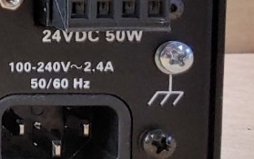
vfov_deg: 9.2
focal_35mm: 142
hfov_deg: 11.5
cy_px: -15
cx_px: -395
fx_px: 984
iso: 50
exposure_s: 1/60
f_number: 1.8
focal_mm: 4.36
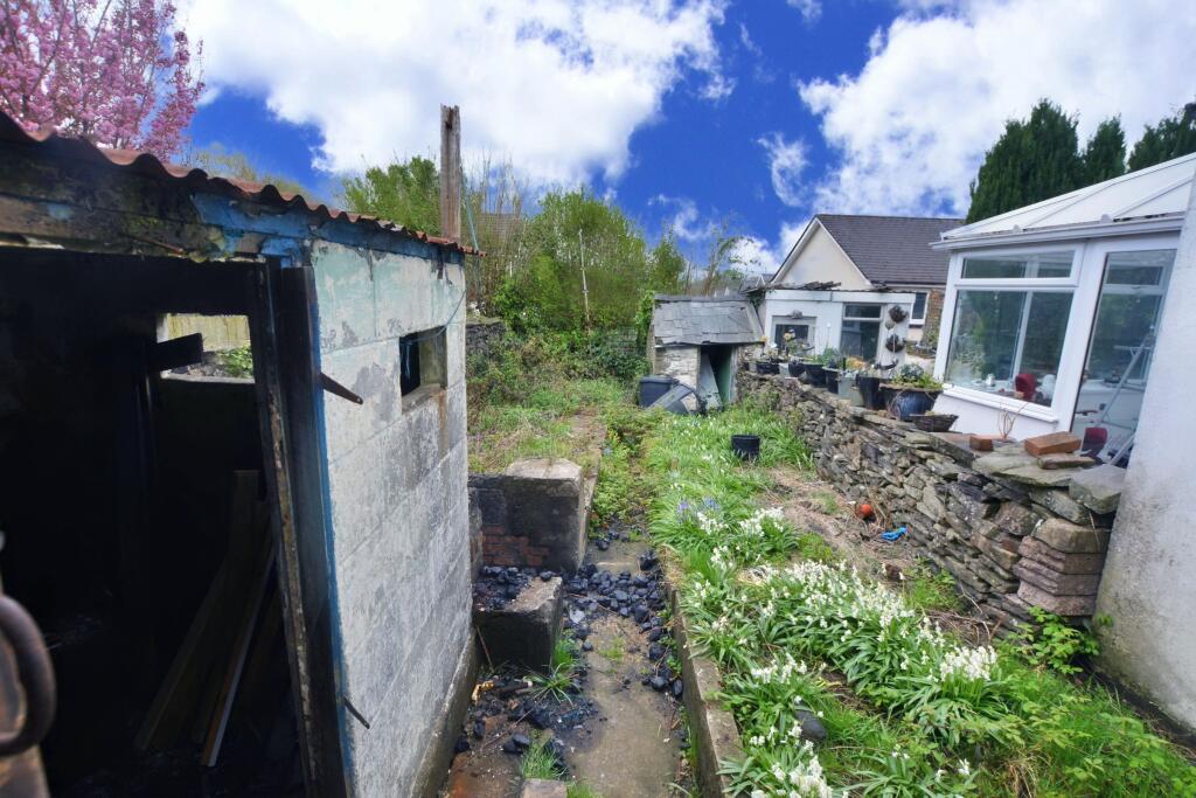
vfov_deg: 77.3
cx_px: 598
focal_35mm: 15
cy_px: 399
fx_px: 498
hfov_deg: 100.4
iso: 200
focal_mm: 10
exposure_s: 1/200
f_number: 7.1
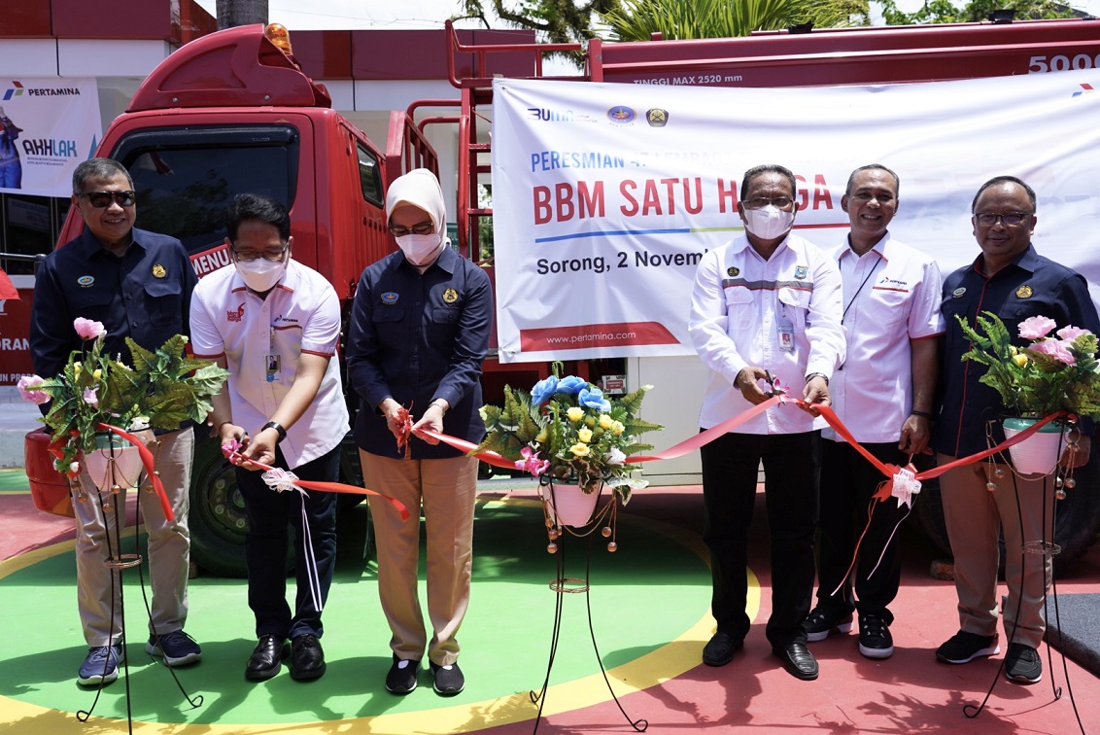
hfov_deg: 61.9
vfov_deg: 43.7
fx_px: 917
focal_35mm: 30
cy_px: 368
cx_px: 550
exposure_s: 1/640
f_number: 4.5
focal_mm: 30
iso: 100
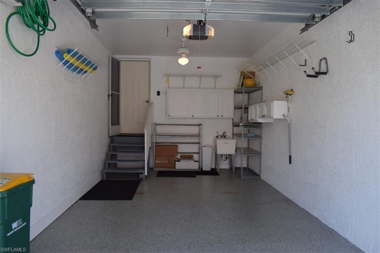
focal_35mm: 27
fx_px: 285
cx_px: 190
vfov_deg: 47.9
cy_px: 126
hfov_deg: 67.4
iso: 400
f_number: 7.1
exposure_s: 1/200
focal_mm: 18
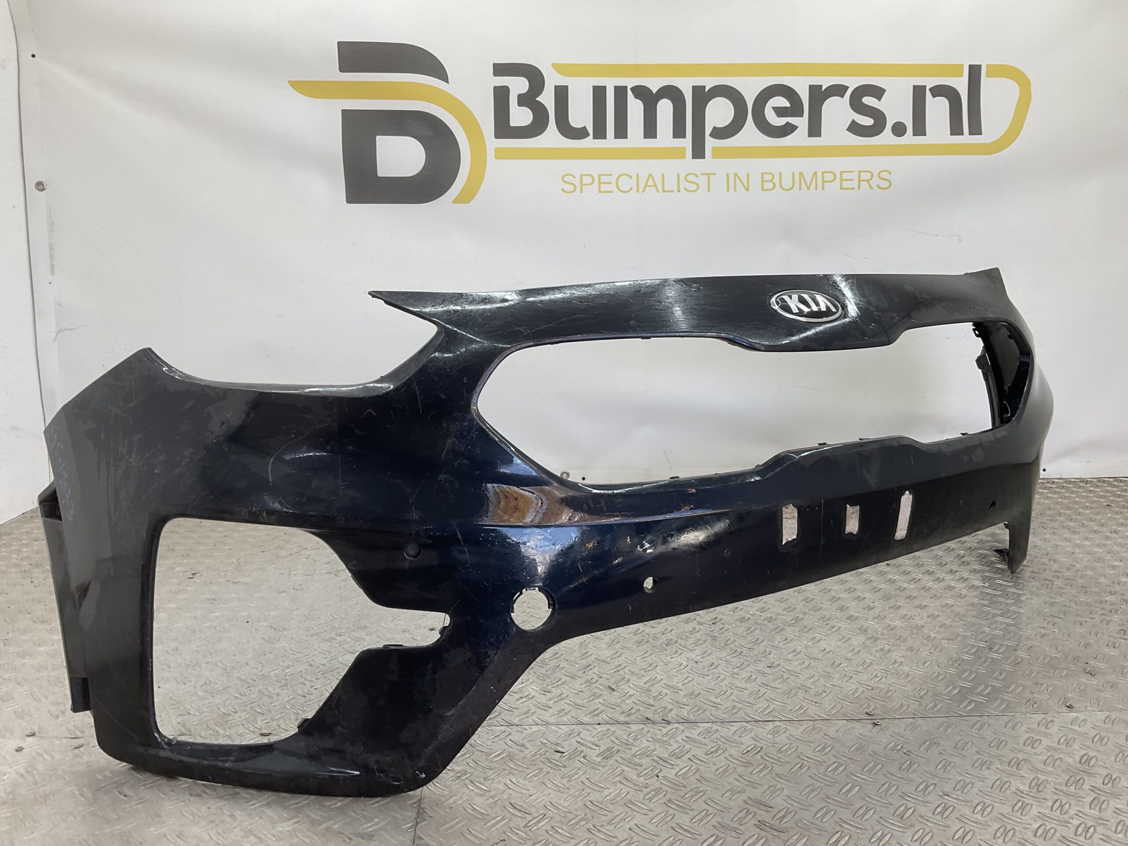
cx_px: 564
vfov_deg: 48.2
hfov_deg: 61.7
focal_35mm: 29
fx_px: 945
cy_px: 423
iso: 20
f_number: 1.8
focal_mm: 3
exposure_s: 1/120
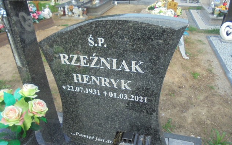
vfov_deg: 44.6
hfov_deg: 66.5
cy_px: 74
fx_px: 177
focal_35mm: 28
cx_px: 117
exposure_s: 1/200
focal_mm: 4.6
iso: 100
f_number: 3.5
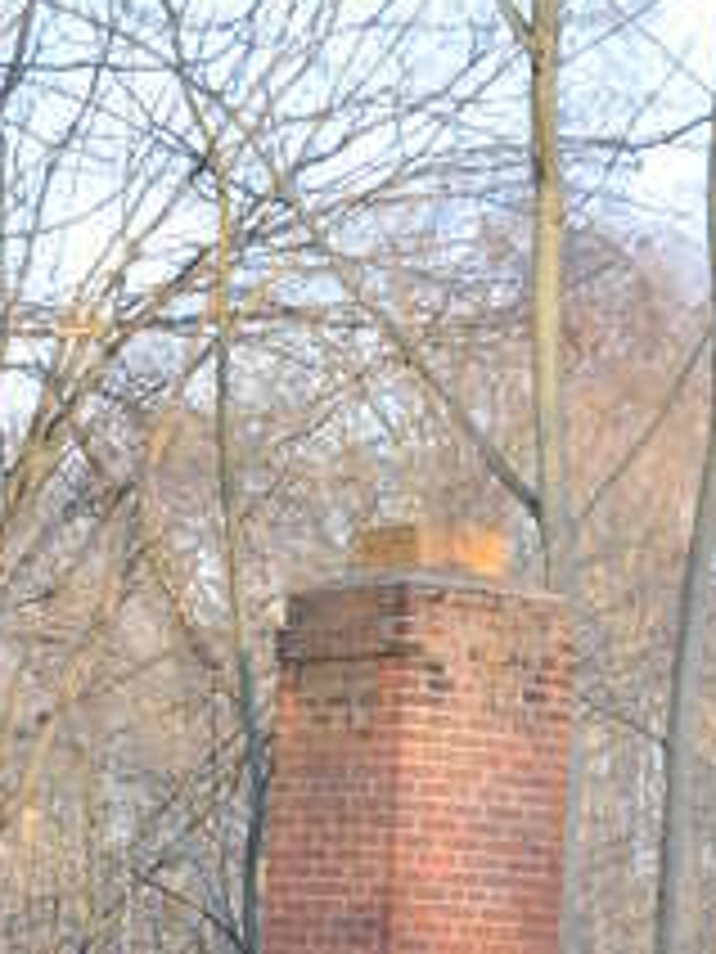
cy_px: 1490
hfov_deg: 10.5
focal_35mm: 141
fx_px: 3889
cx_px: 493
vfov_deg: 13.1
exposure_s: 1/100
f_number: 5
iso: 200
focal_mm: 26
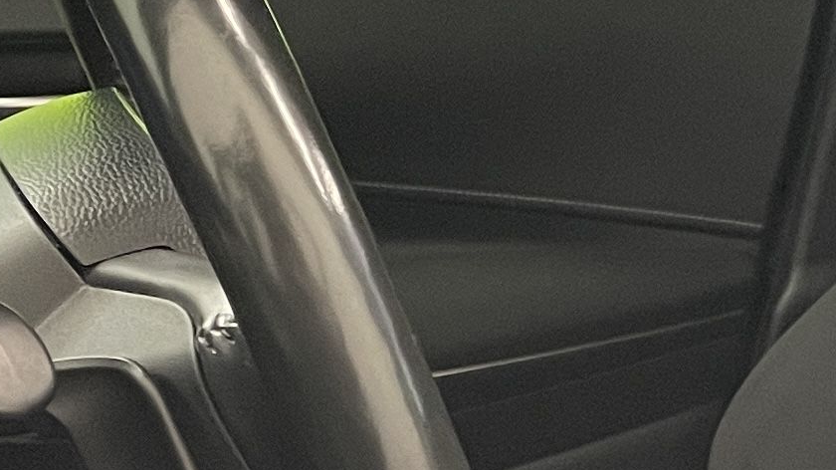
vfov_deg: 8.7
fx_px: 3014
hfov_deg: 15.5
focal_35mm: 136
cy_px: 722
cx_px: 868
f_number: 1.6
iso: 125
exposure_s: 1/50
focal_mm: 4.2
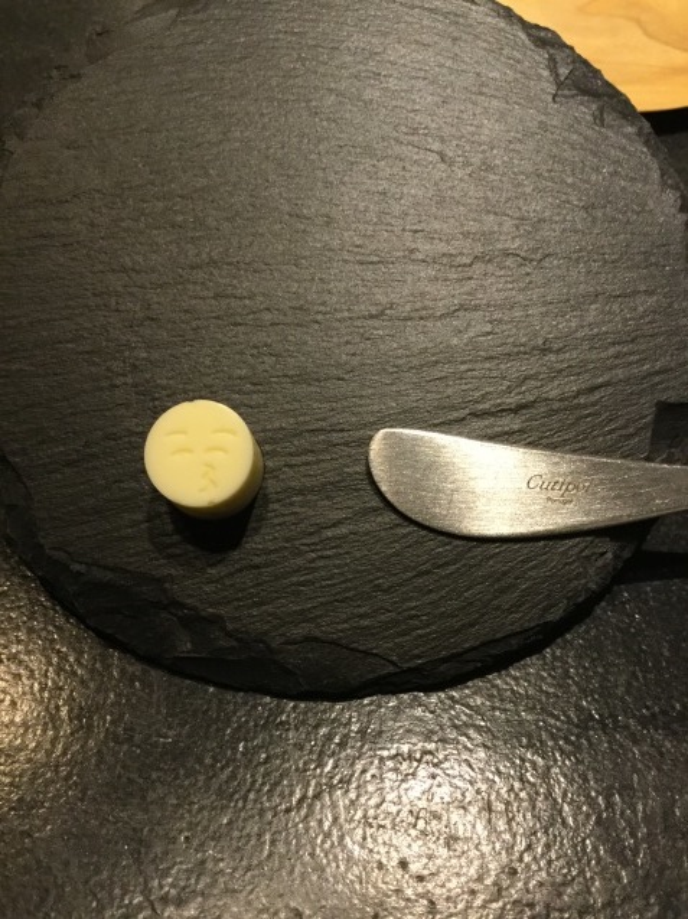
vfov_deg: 58.4
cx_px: 344
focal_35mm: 31
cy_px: 460
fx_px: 822
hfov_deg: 45.4
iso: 200
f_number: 2.4
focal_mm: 3.3
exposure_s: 1/24
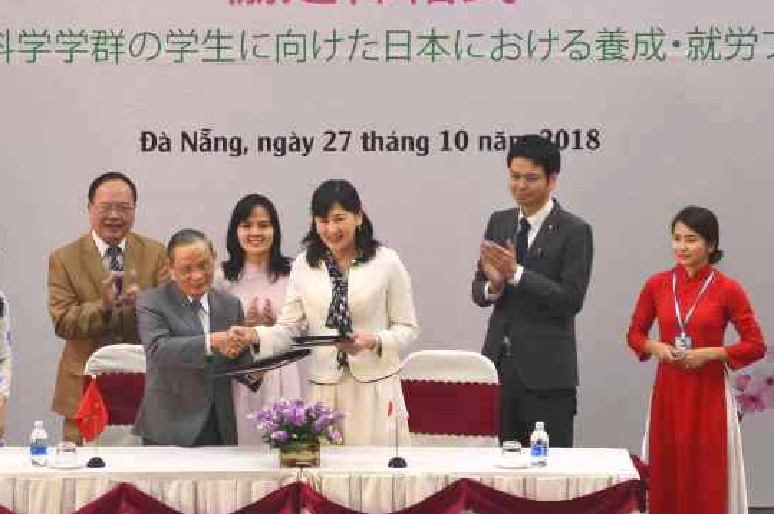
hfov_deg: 9.0
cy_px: 140
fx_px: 4896
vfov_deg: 6.0
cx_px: 342
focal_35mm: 228
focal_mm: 80
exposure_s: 1/30
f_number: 5.6
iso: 800
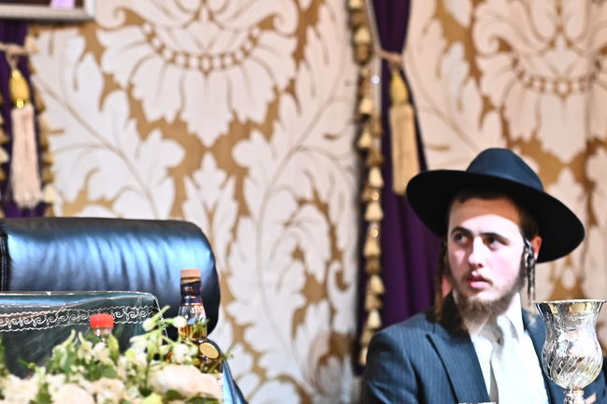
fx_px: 3455
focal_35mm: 205
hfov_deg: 10.0
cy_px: 69
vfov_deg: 6.7
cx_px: 71
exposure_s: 1/200
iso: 3200
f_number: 3.5
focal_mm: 95
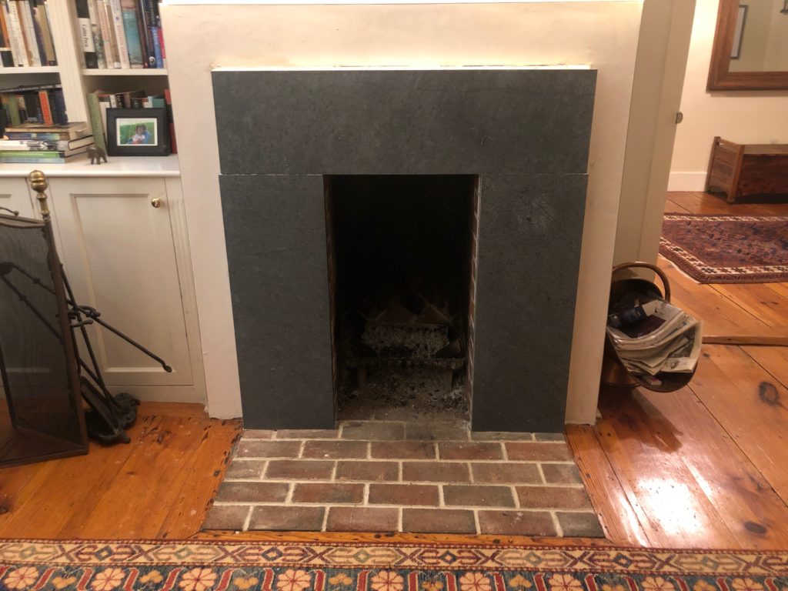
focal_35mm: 28
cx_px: 394
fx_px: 637
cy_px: 296
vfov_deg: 49.7
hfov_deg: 63.4
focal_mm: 4
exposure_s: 1/4
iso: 100
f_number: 1.8
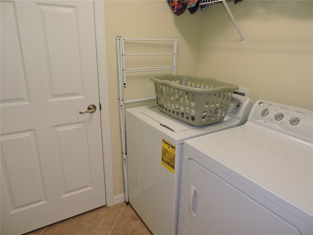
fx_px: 217
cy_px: 118
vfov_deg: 56.8
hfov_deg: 71.6
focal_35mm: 24
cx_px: 156
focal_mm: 4.3
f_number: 3
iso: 280
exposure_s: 1/40
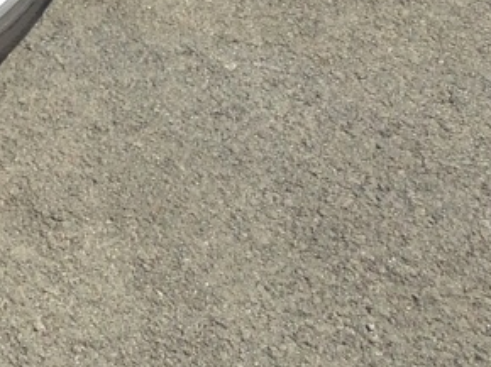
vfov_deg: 7.4
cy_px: -567
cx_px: -413
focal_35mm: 186
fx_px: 2636
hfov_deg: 10.0
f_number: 2.4
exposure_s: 1/834
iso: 50
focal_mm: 4.13
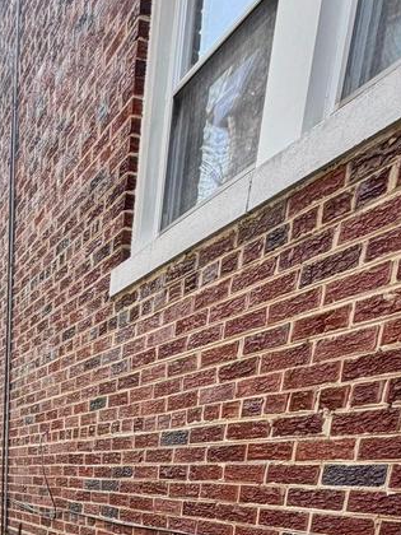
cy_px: 642
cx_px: -25
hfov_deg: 34.9
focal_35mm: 36
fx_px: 556
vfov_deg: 38.2
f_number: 2.2
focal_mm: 2.22
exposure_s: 1/149
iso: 50
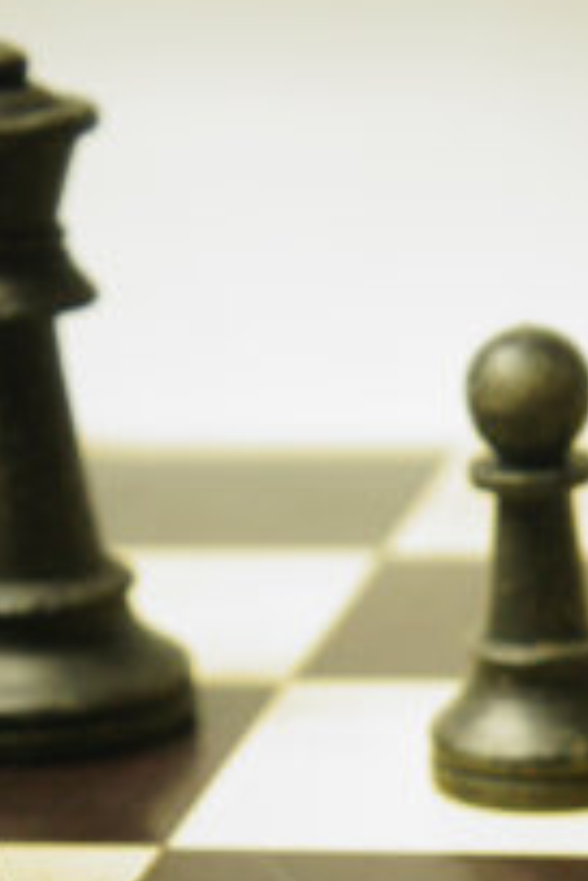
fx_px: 3528
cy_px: 743
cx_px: 482
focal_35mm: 144
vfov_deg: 14.1
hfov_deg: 9.5
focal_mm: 32
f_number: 4.5
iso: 500
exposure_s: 1/50
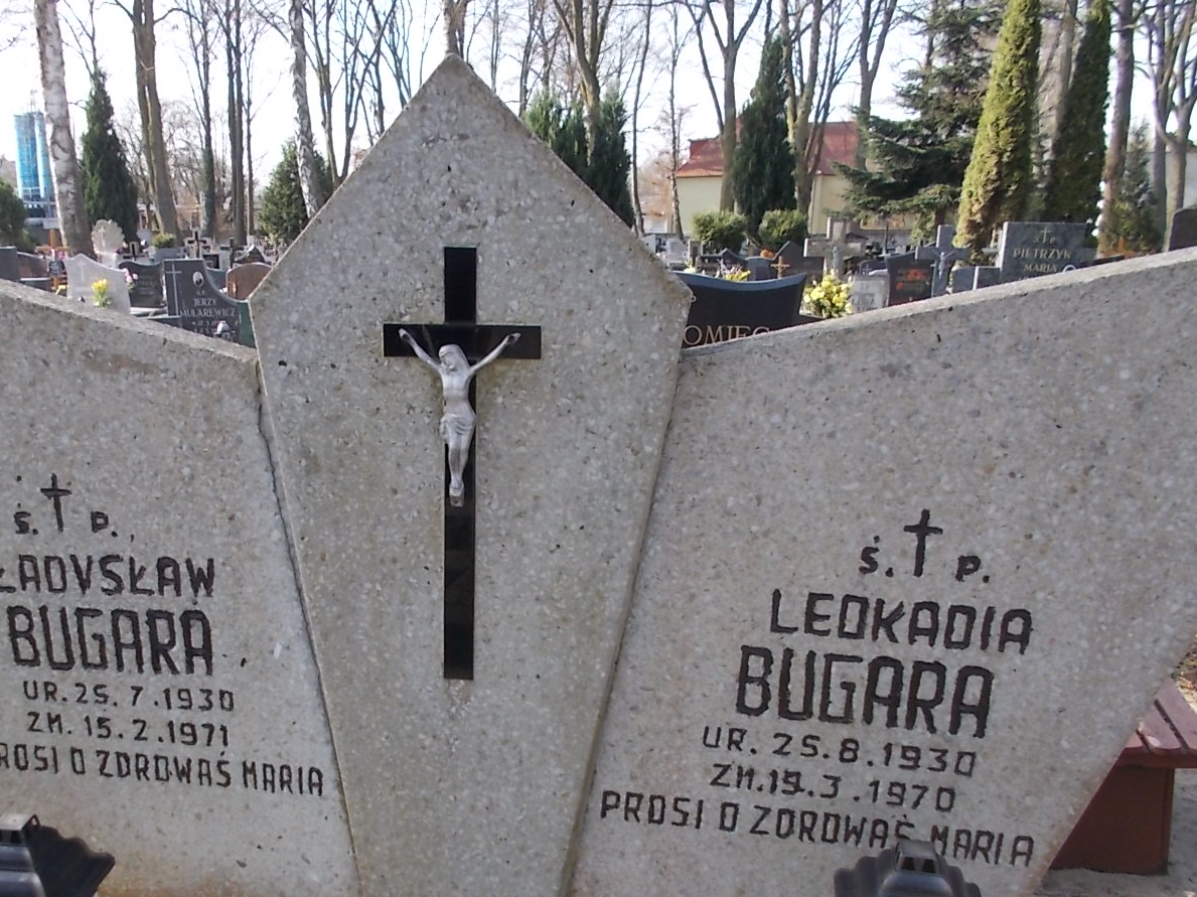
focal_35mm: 35
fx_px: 1210
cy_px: 572
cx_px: 460
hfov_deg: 52.2
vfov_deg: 40.3
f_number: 3.2
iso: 80
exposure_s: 1/200
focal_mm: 4.6
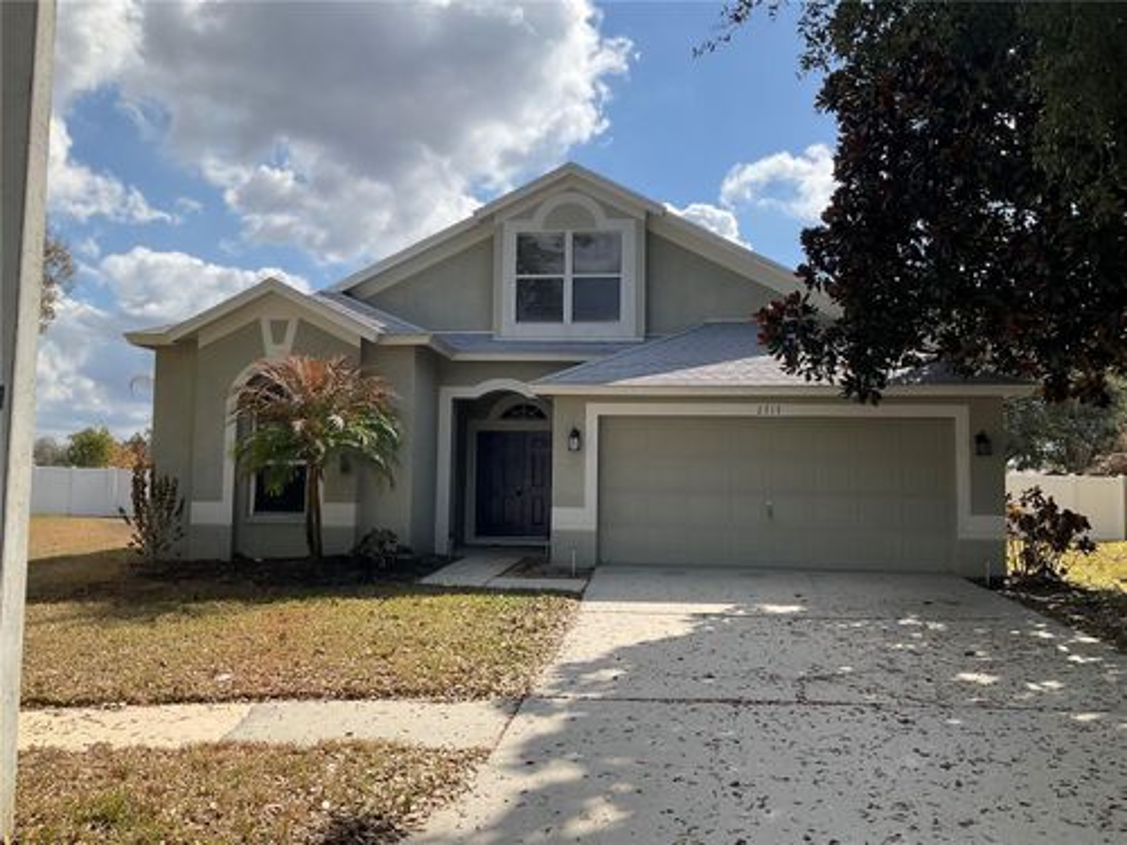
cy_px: 422
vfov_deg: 48.2
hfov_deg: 61.7
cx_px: 564
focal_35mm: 29
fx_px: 944
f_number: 1.8
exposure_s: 1/2058
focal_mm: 3
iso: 16
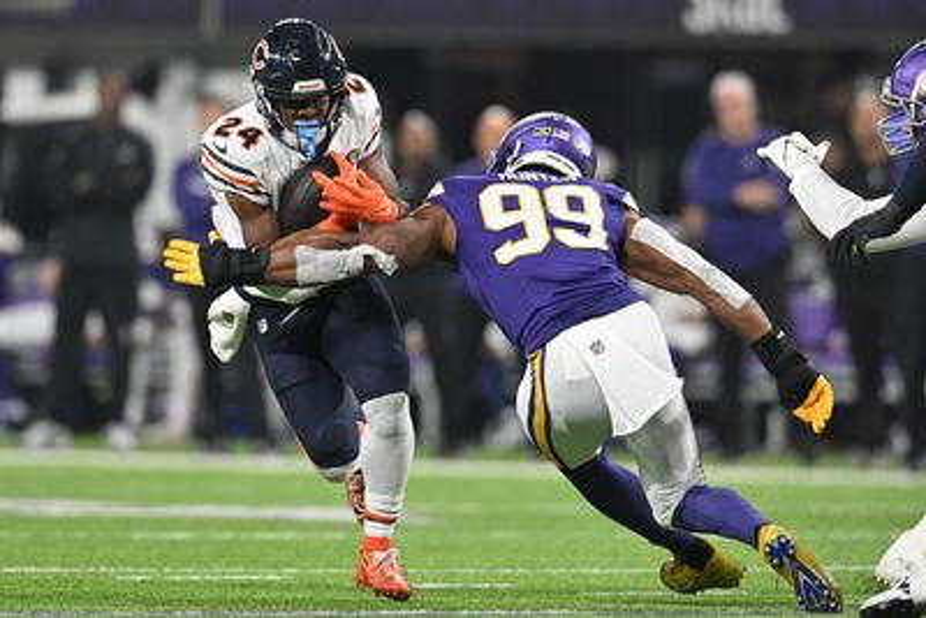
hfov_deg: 5.2
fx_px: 10292
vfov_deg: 3.4
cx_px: 463
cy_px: 309
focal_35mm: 400
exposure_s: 1/1600
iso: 2500
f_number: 3.5
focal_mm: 400
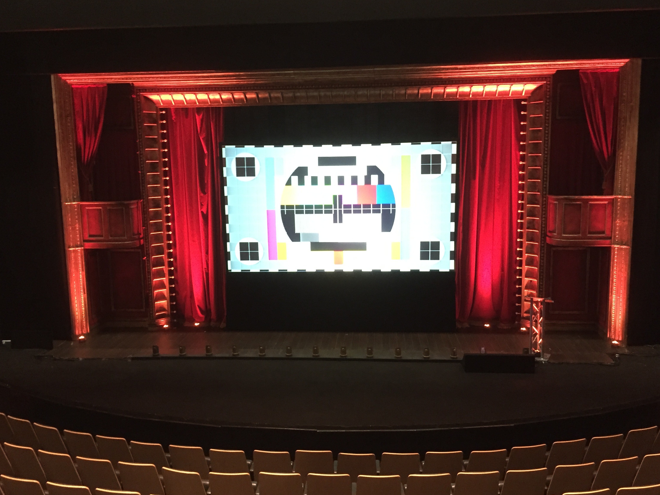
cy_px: 236
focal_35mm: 31
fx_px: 591
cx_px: 331
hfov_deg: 58.3
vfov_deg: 45.4
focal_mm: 4.15
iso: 640
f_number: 2.2
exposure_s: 1/17
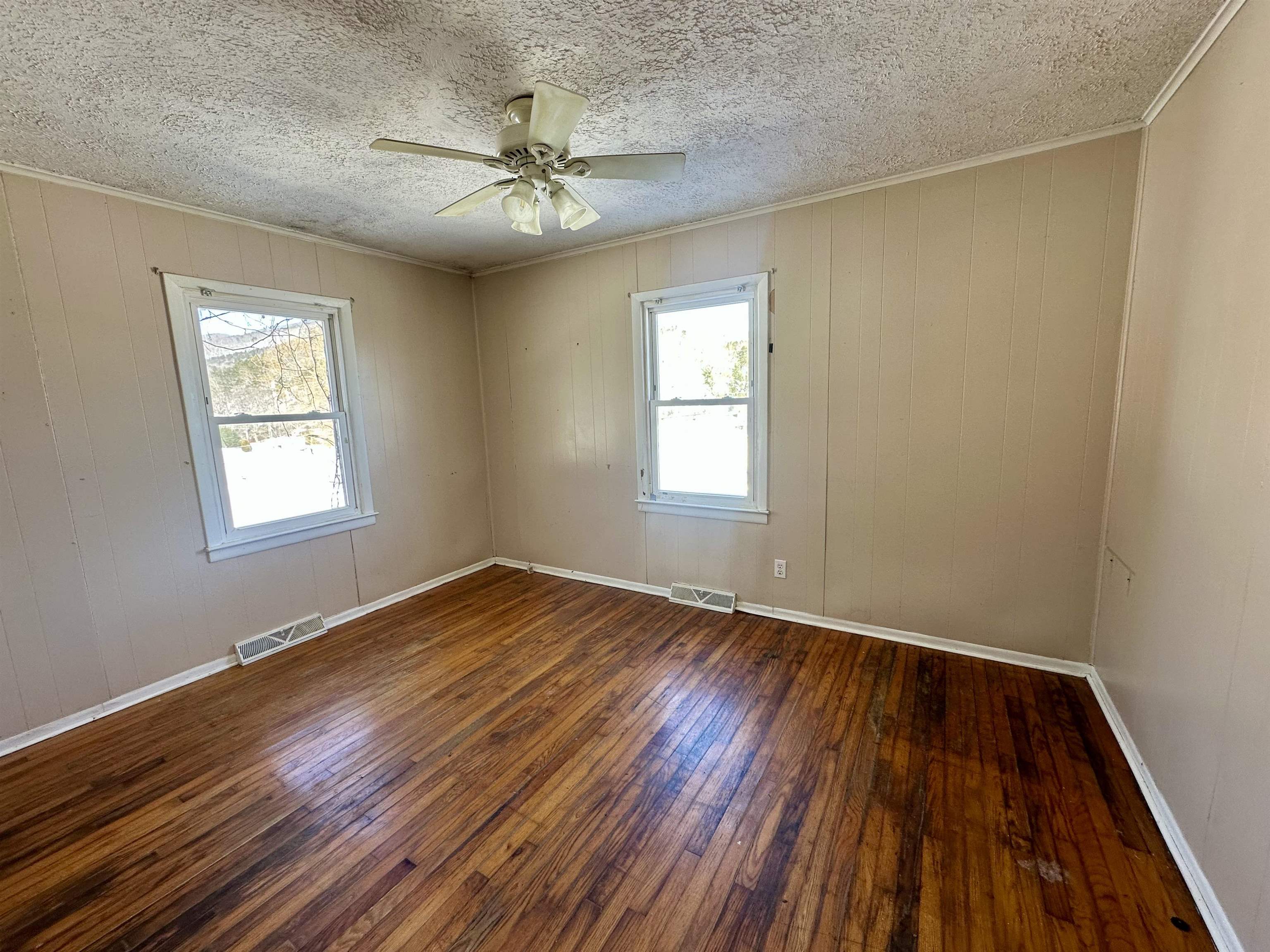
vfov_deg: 85.7
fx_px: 514
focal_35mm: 14
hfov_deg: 102.1
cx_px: 635
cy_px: 476
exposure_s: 1/99
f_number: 2.2
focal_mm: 2.22
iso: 64
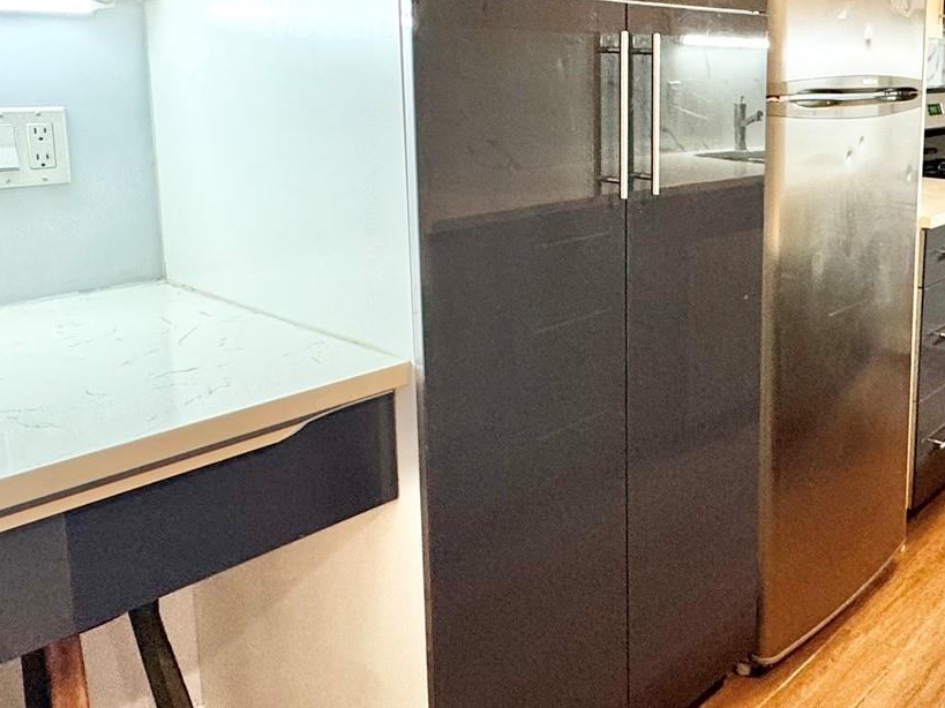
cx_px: 715
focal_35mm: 35
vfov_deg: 40.0
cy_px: 210
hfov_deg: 50.3
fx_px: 955
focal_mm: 2.22
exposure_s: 1/60
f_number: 2.2
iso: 160
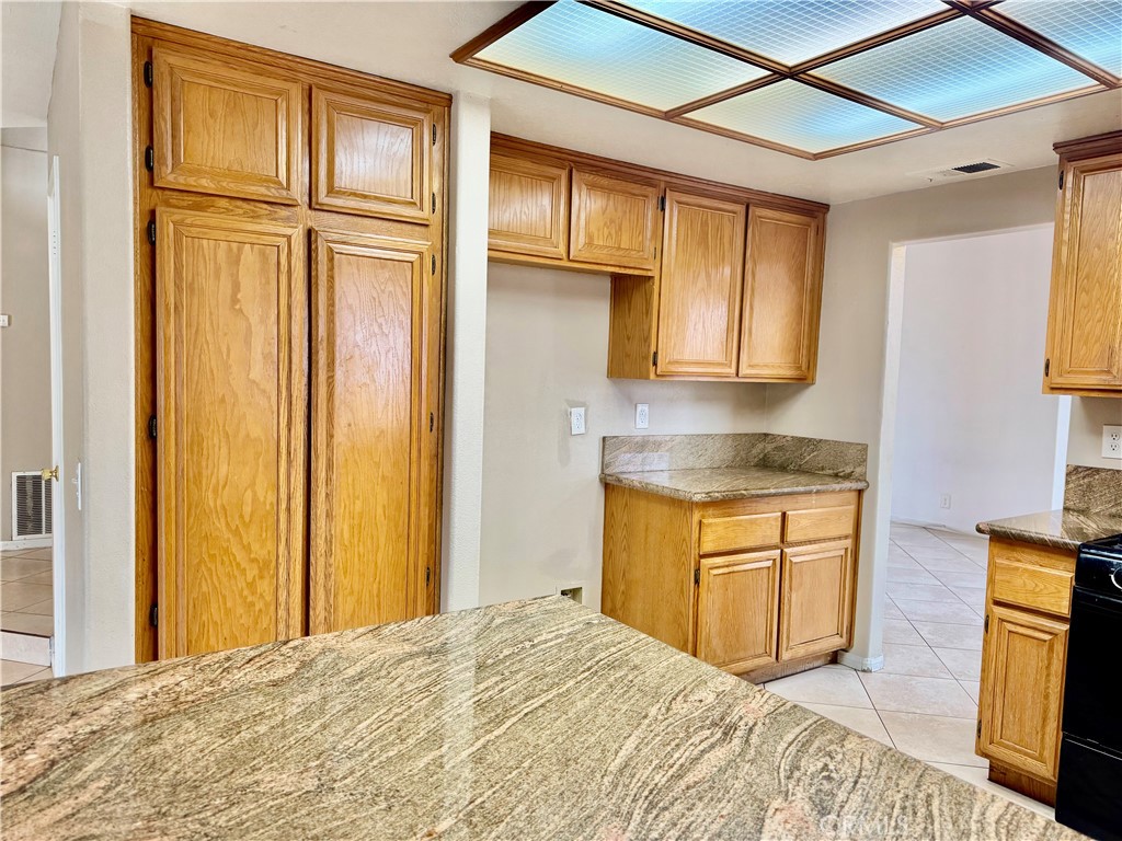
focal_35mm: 24
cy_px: 420
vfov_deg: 56.8
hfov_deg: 71.6
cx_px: 561
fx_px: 778
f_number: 1.78
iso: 200
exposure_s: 1/120
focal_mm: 6.76
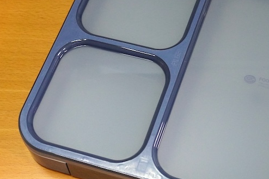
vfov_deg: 15.2
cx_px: 178
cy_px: 79
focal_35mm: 90
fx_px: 671
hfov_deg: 22.6
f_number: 6.3
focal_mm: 37
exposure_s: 1/160
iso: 5000
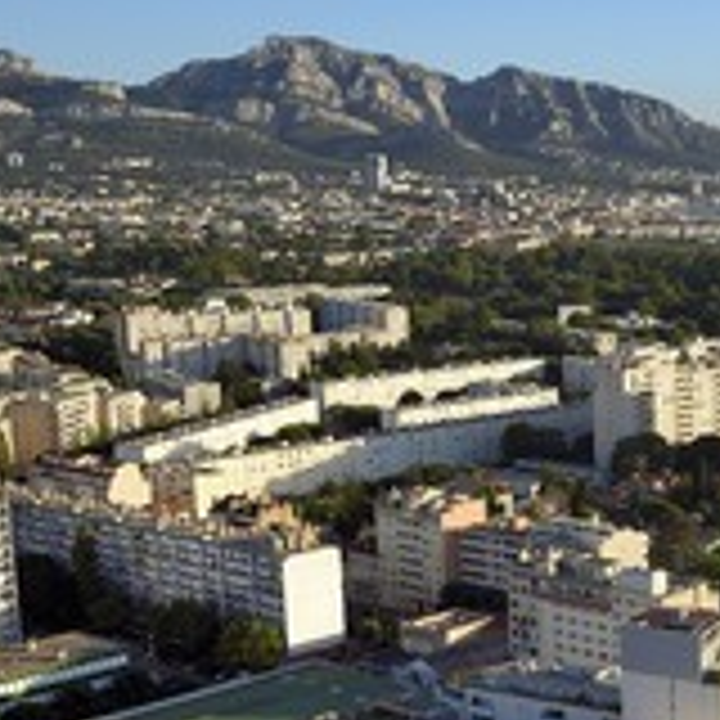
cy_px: 540
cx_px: 837
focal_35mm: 76
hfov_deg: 21.3
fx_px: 1788
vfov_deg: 22.5
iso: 200
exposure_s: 1/250
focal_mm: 34
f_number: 9
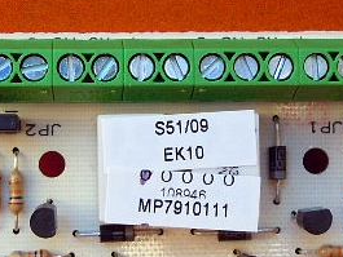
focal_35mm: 95
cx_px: 180
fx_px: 942
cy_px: 167
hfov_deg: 20.6
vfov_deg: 15.5
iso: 200
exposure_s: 1/160
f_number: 4
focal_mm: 10.6
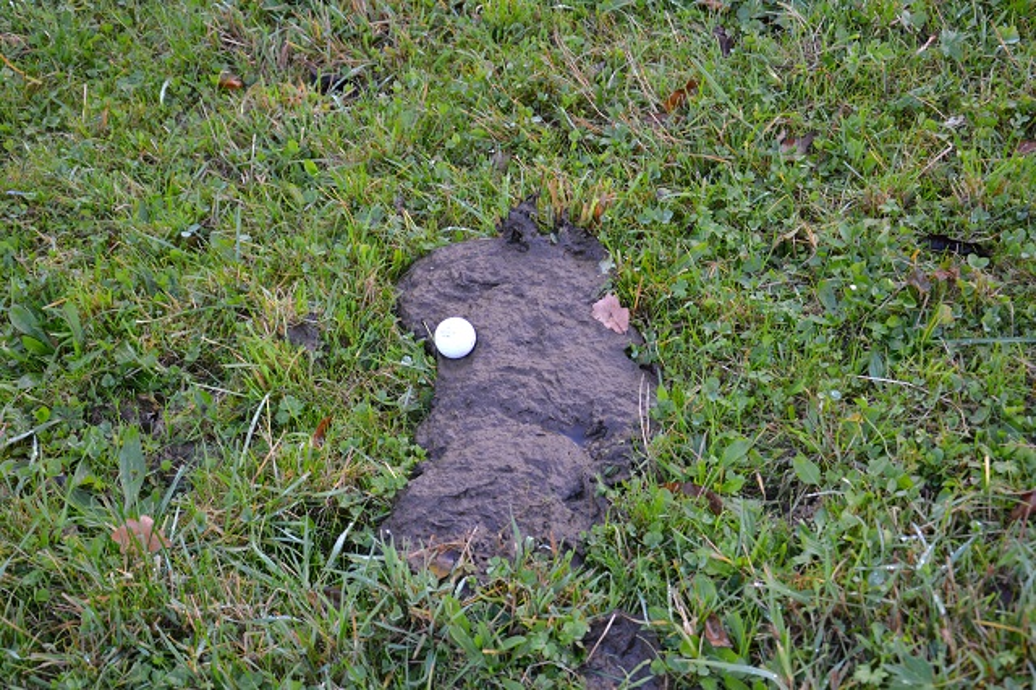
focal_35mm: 72
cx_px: 518
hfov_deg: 28.1
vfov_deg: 18.9
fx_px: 2071
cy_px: 345
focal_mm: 48
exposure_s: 1/60
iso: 400
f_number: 4.8
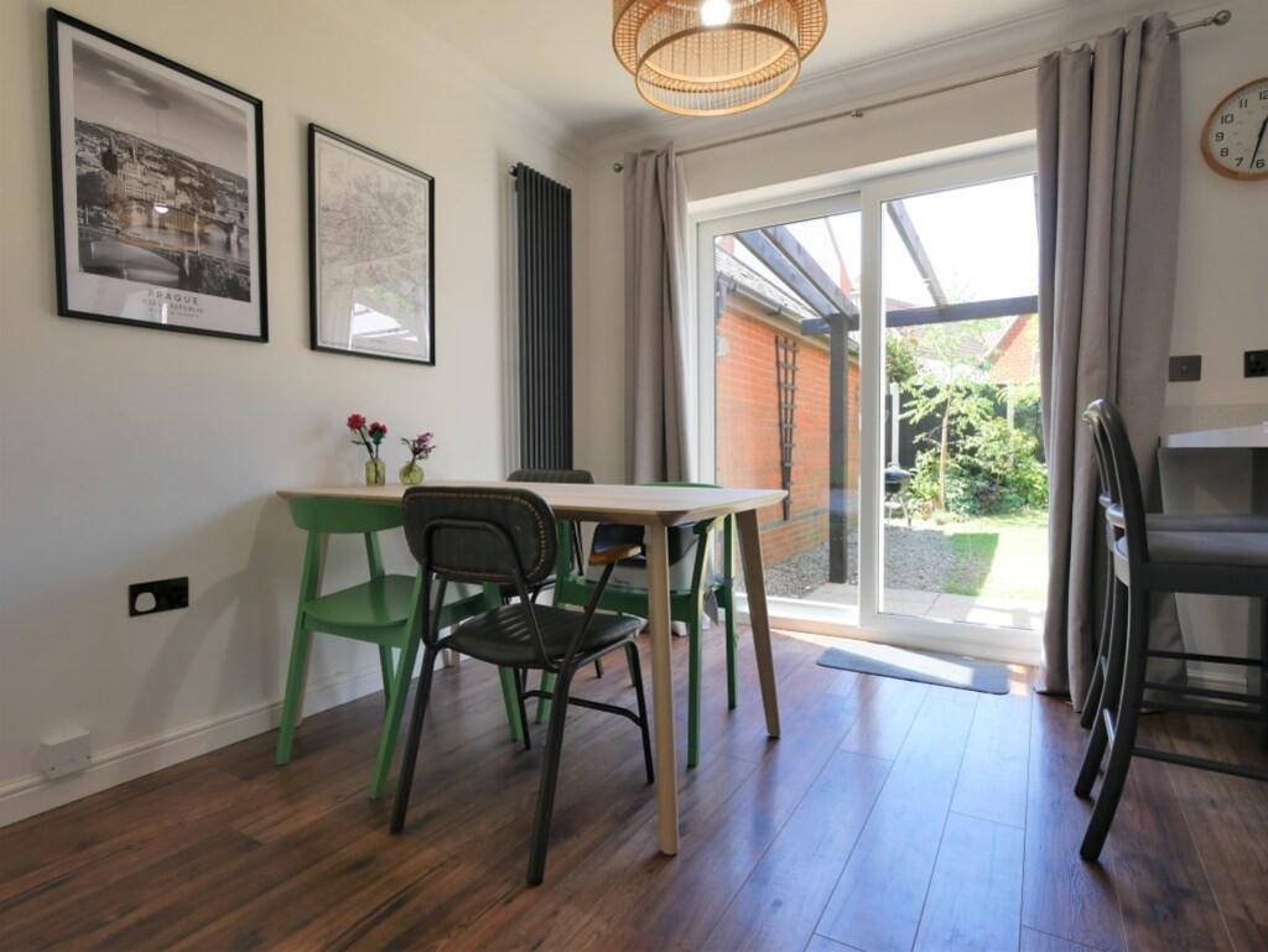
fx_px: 660
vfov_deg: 71.6
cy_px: 476
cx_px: 634
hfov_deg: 87.7
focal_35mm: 18
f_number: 4
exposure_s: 1/100
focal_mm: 9
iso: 200
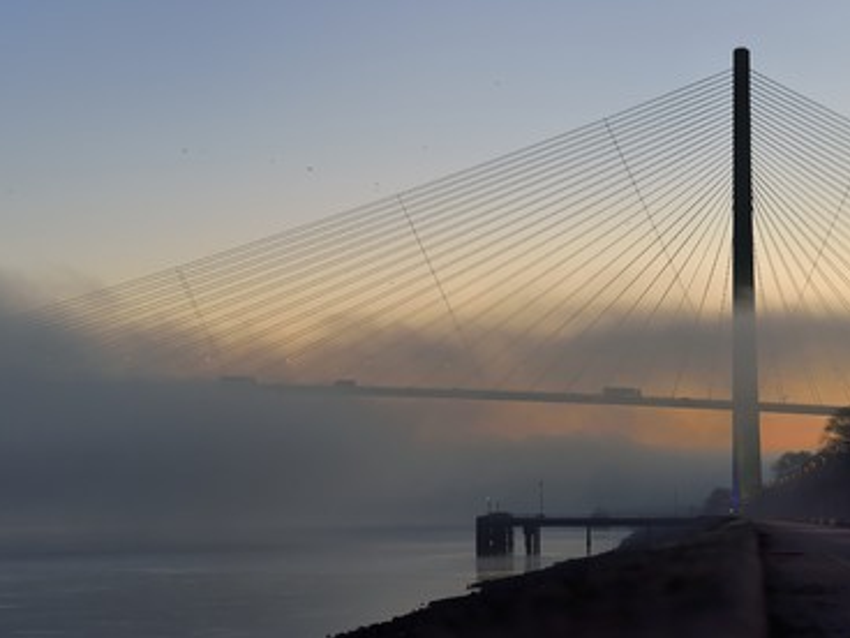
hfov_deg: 17.6
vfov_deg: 13.2
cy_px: 321
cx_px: 439
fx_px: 2750
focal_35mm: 112
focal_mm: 102
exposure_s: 1/50
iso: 800
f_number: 5.6
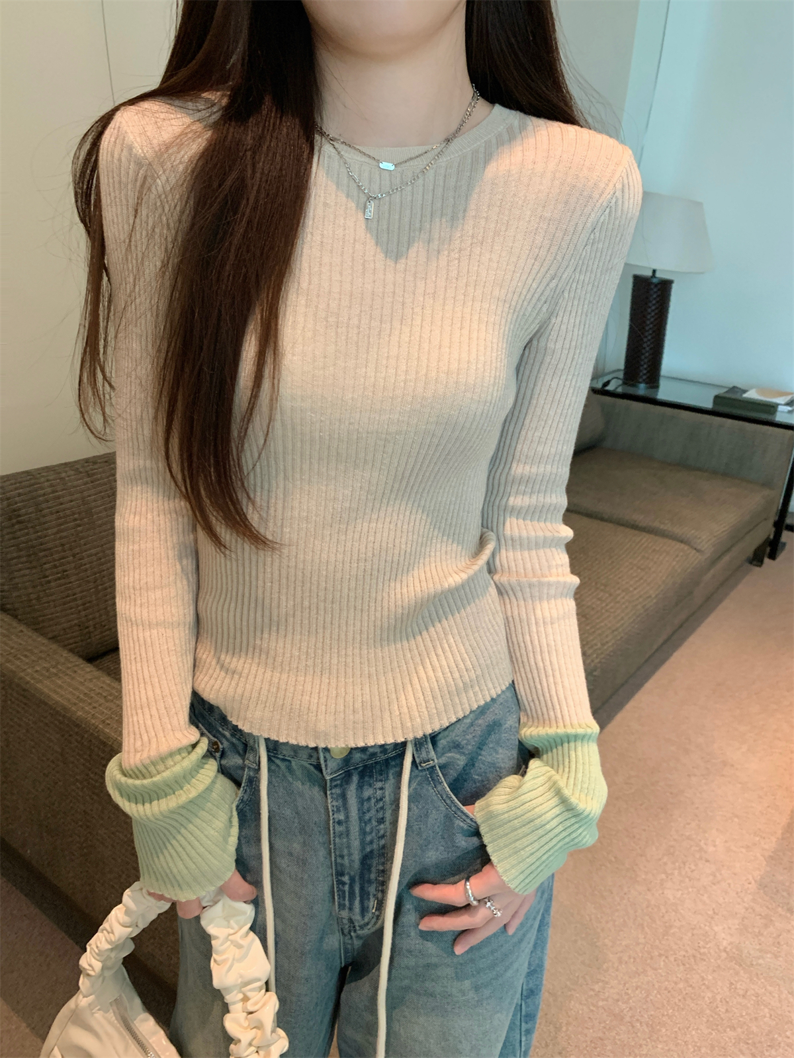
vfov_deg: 67.3
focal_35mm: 26
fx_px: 795
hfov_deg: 53.1
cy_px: 529
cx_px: 397
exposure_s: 1/50
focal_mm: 4.25
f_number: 1.8
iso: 250
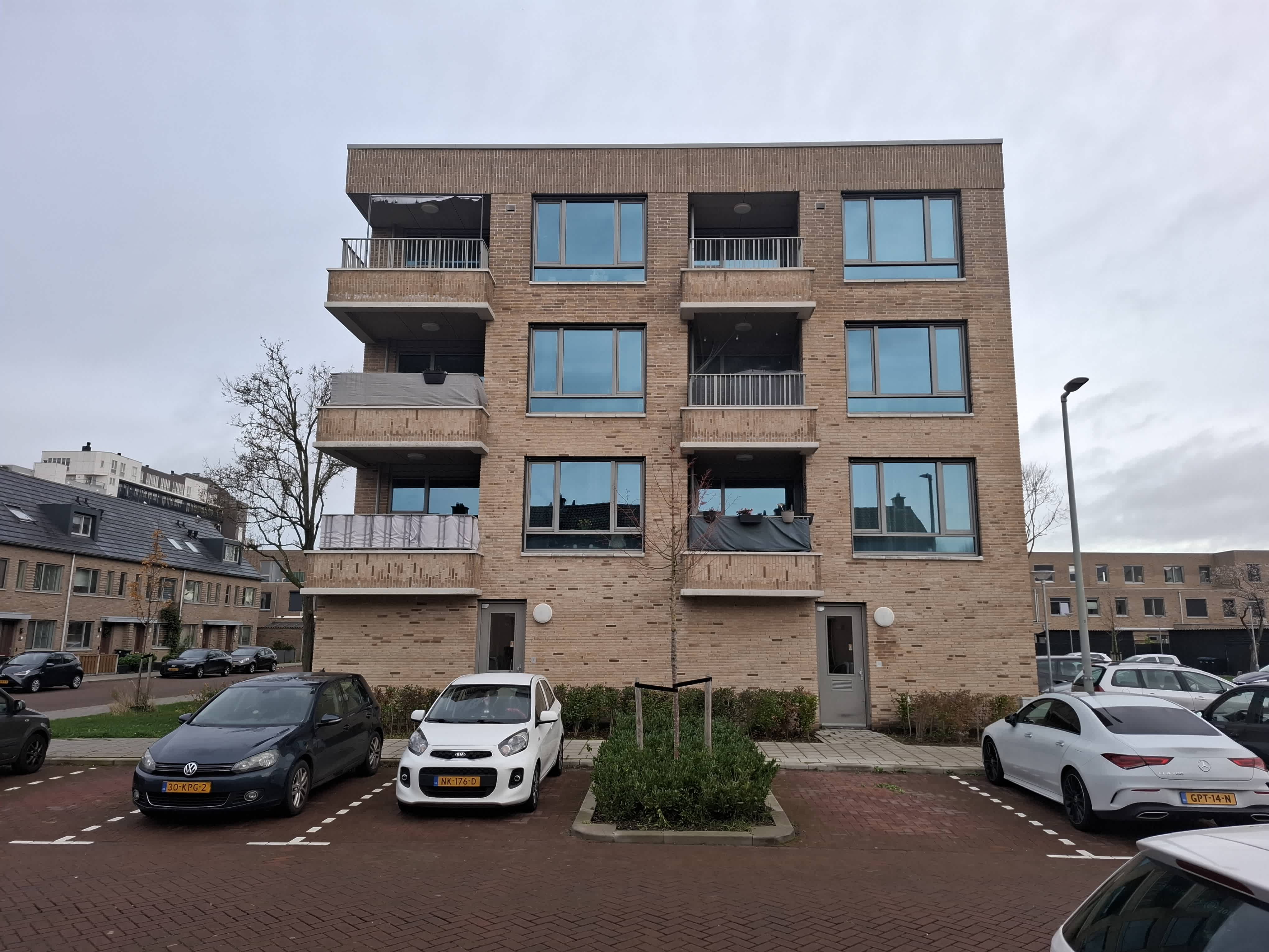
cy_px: 476
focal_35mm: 23
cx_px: 634
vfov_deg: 58.9
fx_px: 843
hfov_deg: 73.9
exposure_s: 1/100
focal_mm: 5.5
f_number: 1.8
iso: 50
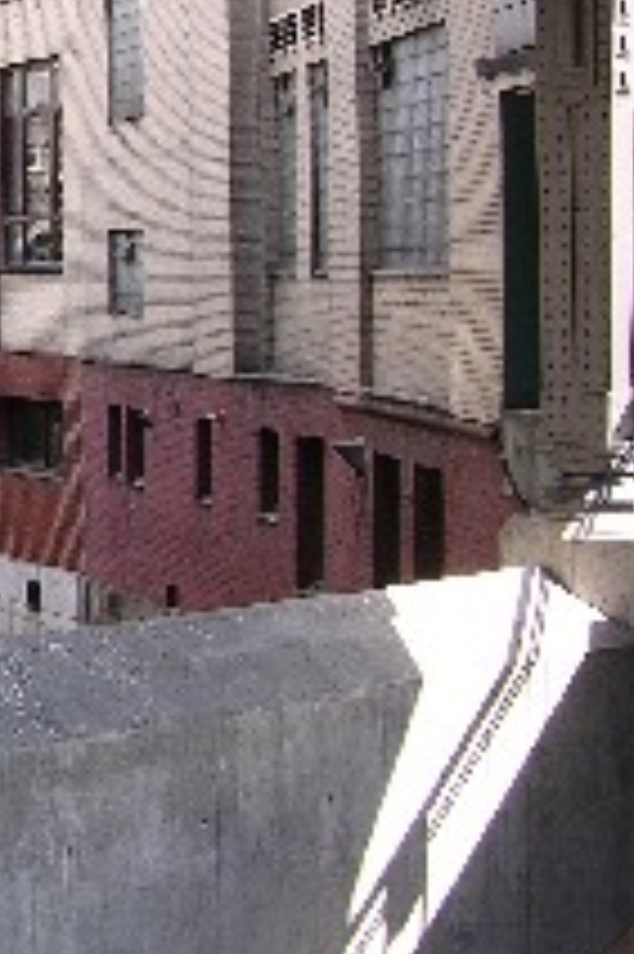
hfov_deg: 12.2
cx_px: -582
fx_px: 2672
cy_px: 310
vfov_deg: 20.2
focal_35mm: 101
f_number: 5
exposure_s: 1/49.5
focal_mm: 8.9
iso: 50
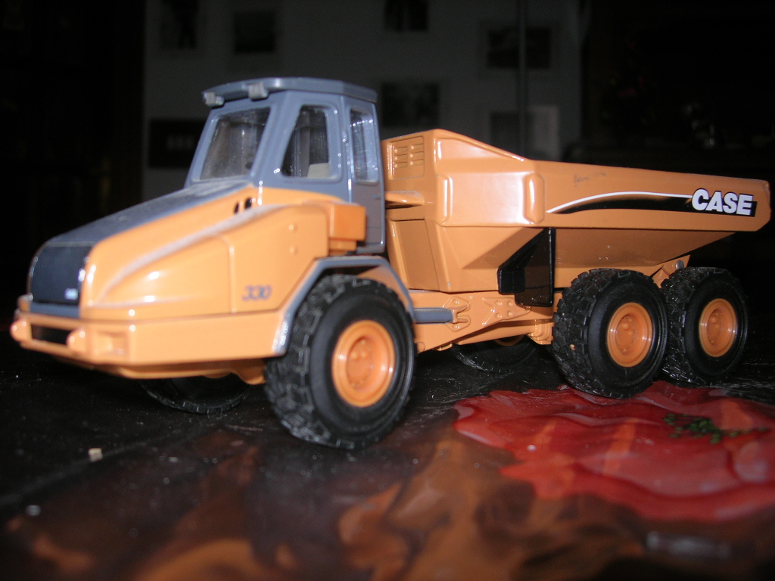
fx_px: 851
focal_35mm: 38
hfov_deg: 49.0
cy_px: 290
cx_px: 388
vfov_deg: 37.7
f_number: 2.8
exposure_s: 1/60.1
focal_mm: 7.8
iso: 64
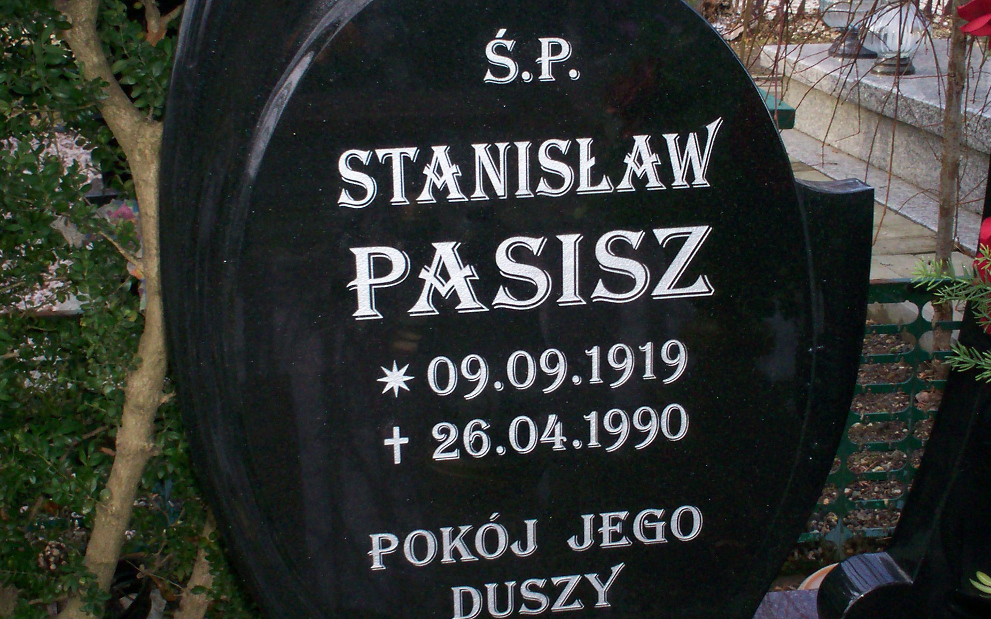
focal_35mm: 53
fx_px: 1431
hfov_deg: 38.2
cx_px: 530
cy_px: 284
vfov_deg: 24.4
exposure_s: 1/60
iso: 140
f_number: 4.5
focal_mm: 6
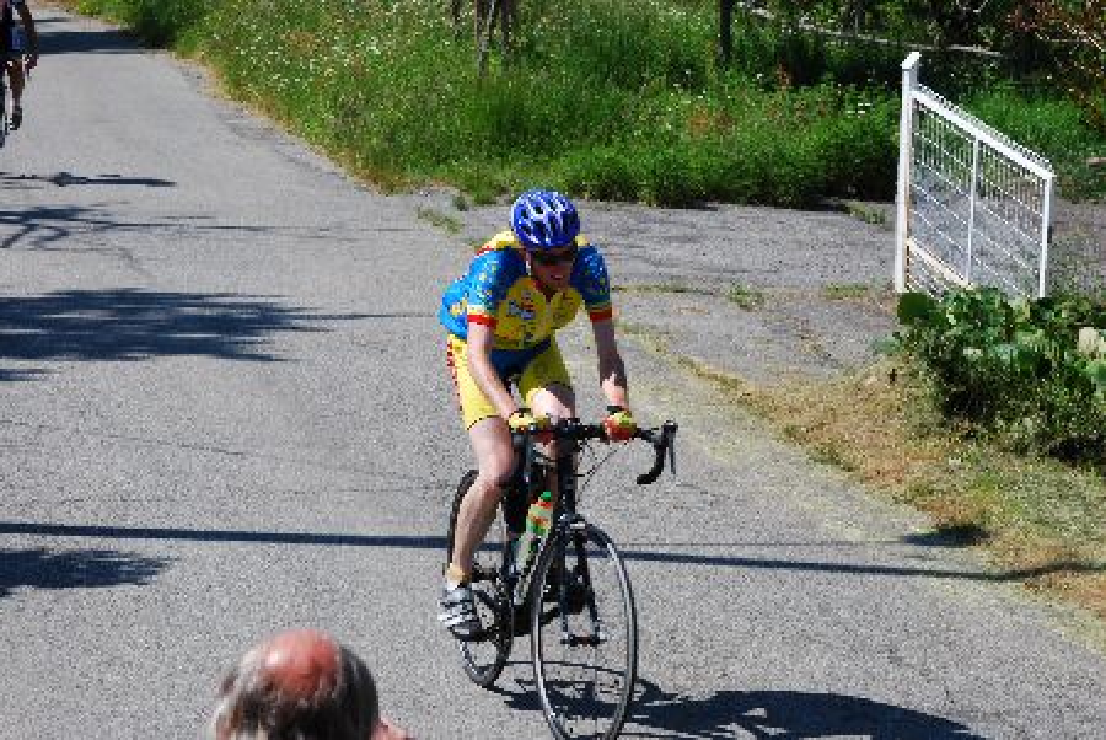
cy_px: 370
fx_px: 3967
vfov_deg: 10.7
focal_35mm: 129
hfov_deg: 15.9
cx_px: 553
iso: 100
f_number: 11
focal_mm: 86
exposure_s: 1/125
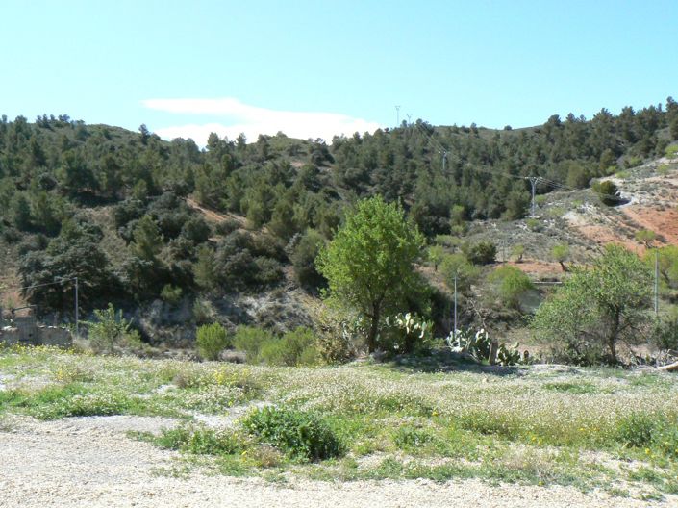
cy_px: 254
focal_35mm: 36
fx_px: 705
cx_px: 339
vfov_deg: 39.6
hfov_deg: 51.4
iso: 400
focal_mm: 6
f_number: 8
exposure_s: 1/500
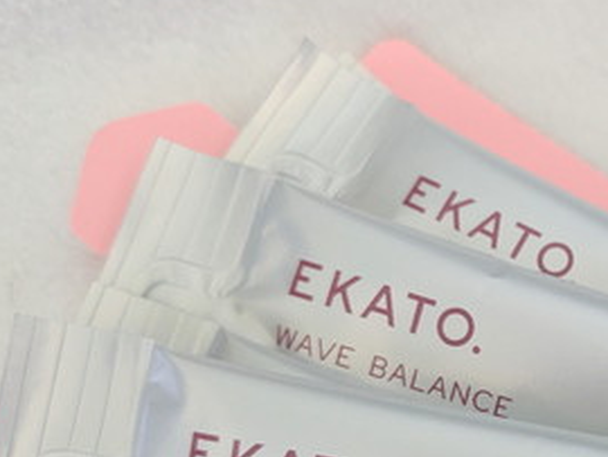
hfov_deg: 28.2
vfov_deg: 22.2
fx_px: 1125
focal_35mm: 64
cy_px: 441
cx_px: 626
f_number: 1.73
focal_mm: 4.38
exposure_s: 1/99.9
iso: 411
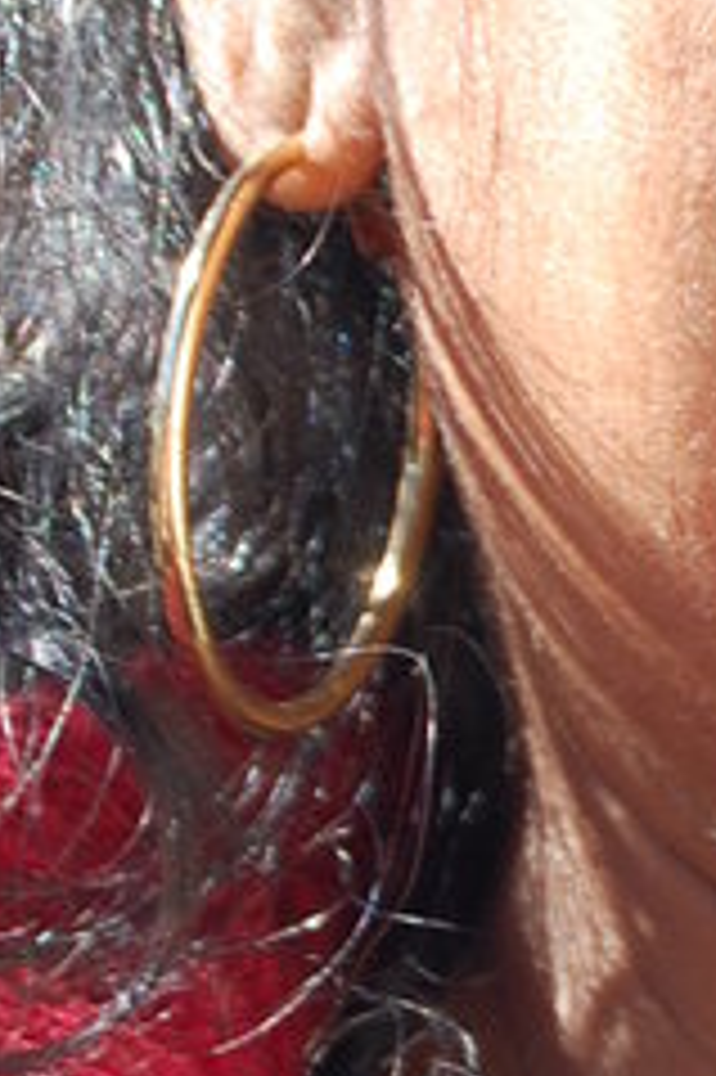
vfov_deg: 5.8
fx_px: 10580
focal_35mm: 354
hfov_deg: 3.8
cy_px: 500
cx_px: 1416
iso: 200
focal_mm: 55
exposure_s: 1/160
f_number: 6.3
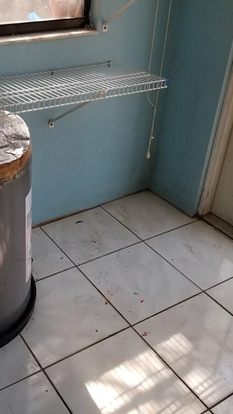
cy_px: 206
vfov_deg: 52.8
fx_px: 418
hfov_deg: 30.7
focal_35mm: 38
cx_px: 63
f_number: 1.7
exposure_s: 1/136
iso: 50
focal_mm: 4.25
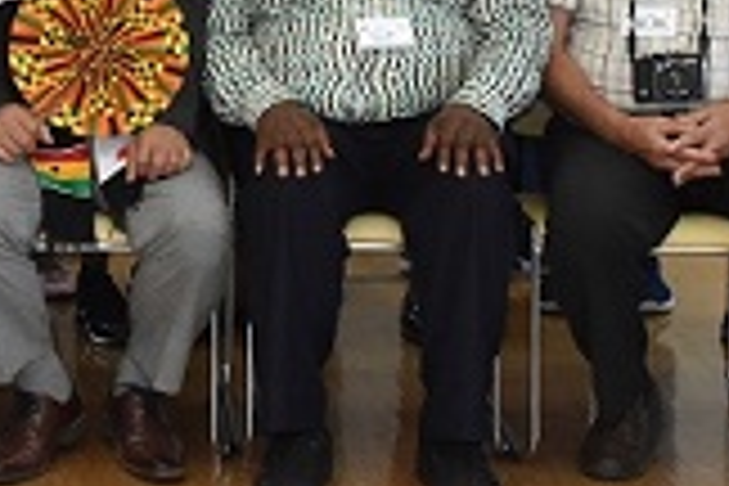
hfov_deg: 13.4
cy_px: -324
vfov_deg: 8.7
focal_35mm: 152
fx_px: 3078
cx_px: 50
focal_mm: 26
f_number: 6.3
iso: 2000
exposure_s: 1/250
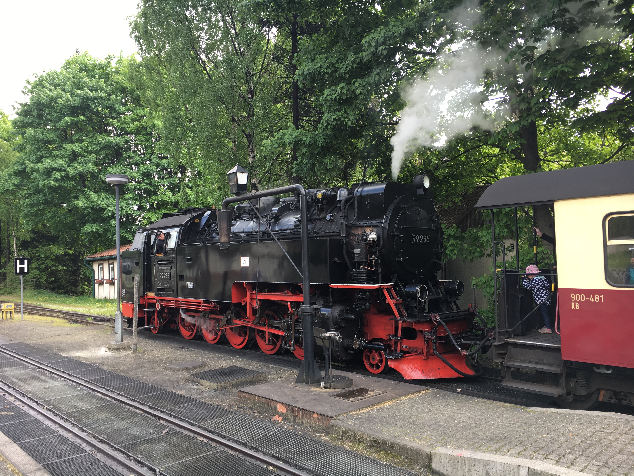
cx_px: 317
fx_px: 531
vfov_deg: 48.2
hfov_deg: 61.7
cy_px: 238
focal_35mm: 29
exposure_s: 1/132
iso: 25
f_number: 2.2
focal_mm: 4.15
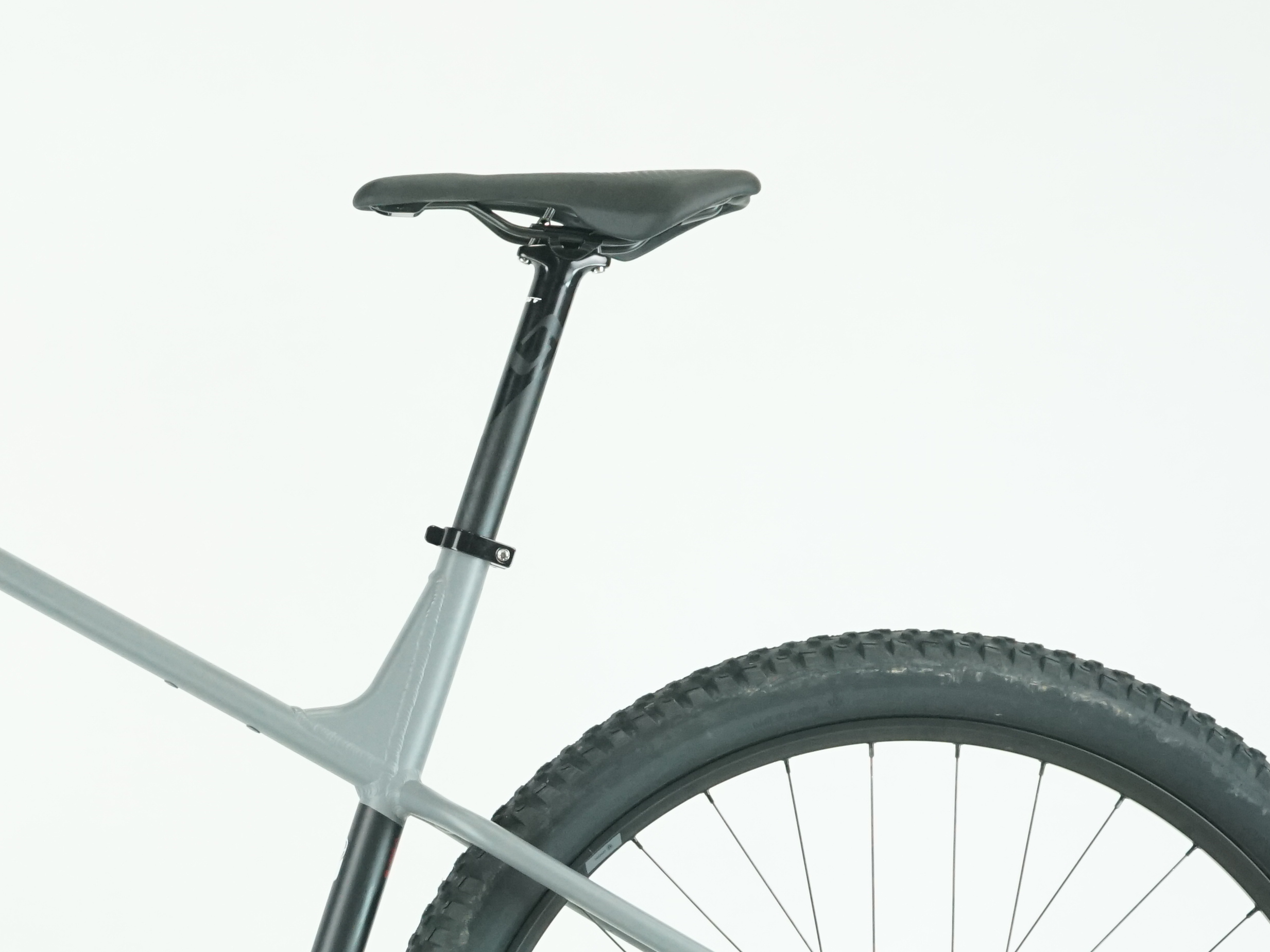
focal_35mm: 124
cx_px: -11
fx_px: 4549
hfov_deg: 15.6
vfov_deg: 11.9
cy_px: 765
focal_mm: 53
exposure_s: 1/200
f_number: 5.6
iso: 2500
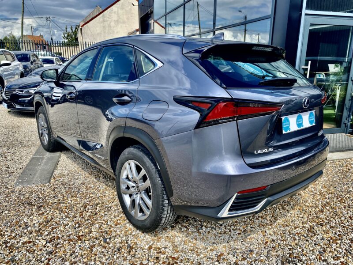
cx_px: 176
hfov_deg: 67.3
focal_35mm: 26
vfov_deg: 53.1
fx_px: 265
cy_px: 132
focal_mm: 4.25
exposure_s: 1/1927
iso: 32
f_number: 1.8
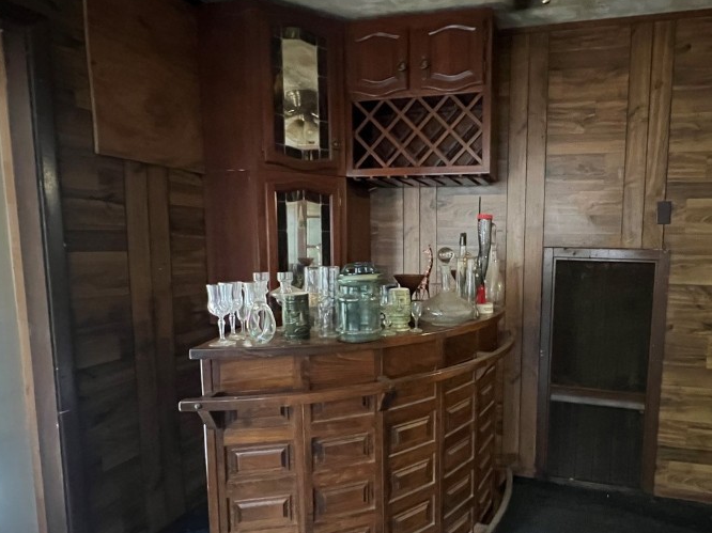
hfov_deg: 79.5
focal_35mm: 20
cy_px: 293
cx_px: 464
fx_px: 411
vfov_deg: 65.8
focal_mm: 1.57
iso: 1250
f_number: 1.8
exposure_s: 1/32
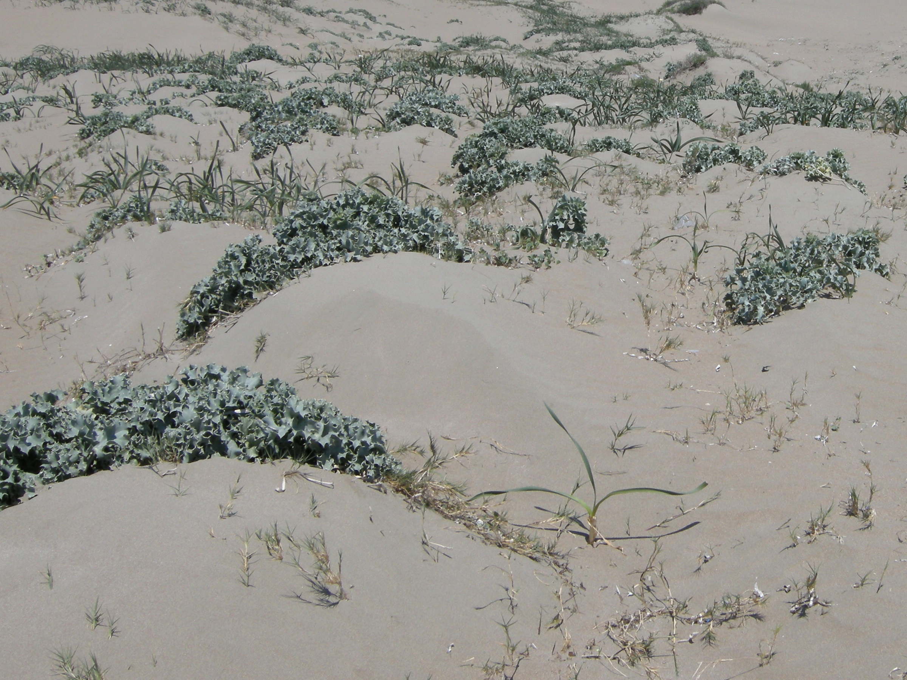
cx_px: 454
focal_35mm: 35
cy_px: 340
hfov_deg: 52.6
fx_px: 917
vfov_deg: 40.7
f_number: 6.8
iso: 64
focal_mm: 7.5
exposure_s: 1/341
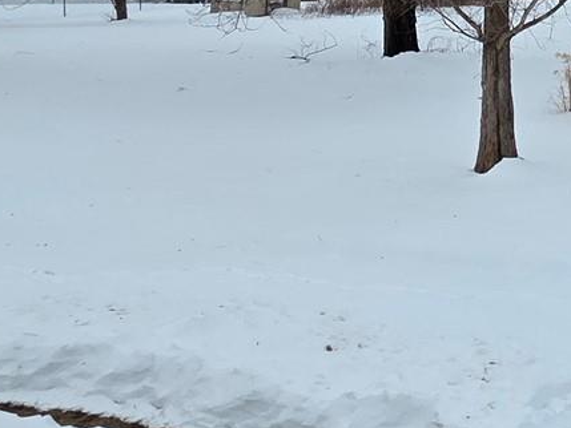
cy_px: -78
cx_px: 897
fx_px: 1023
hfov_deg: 23.6
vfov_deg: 22.0
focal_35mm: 62
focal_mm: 2.2
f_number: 1.9
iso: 40
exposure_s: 1/3521
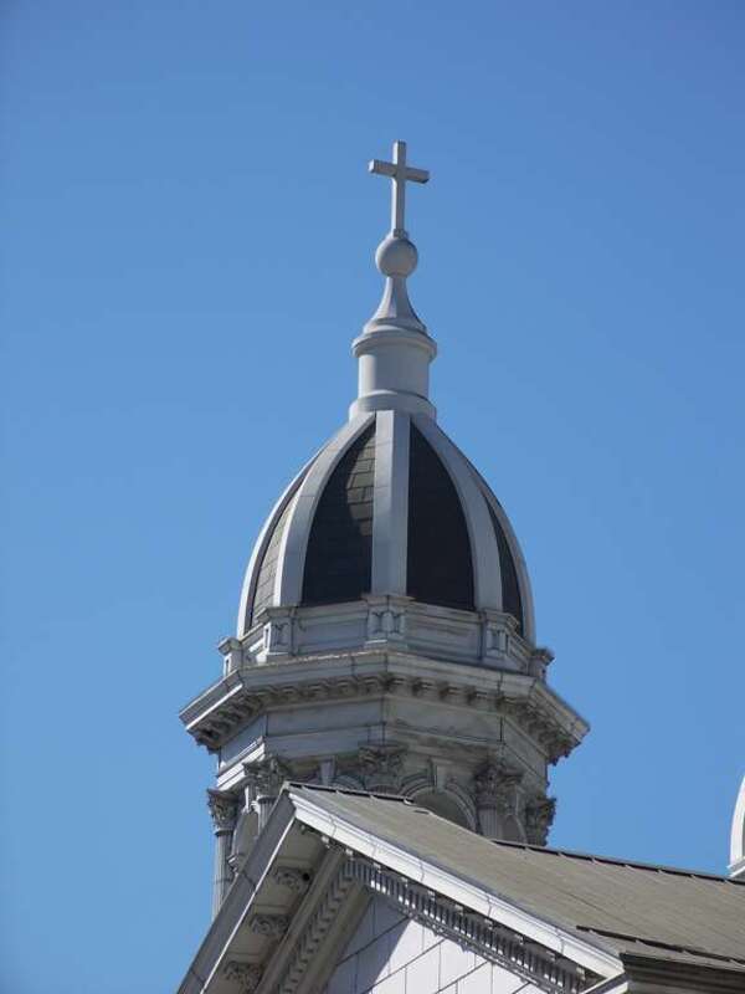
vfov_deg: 10.7
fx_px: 5309
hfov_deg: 8.0
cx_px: 372
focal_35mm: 185
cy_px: 497
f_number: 4.4
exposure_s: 1/640
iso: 64
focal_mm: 38.8
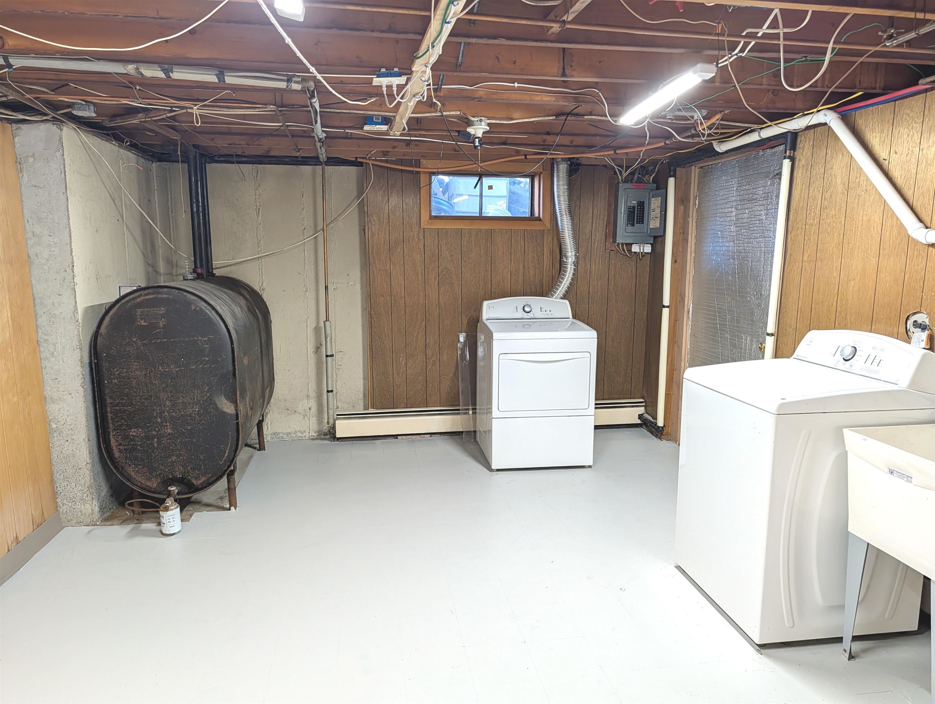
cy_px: 352
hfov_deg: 71.5
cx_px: 468
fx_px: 649
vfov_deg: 56.9
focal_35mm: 24
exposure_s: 1/120
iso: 352
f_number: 1.68
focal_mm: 6.9
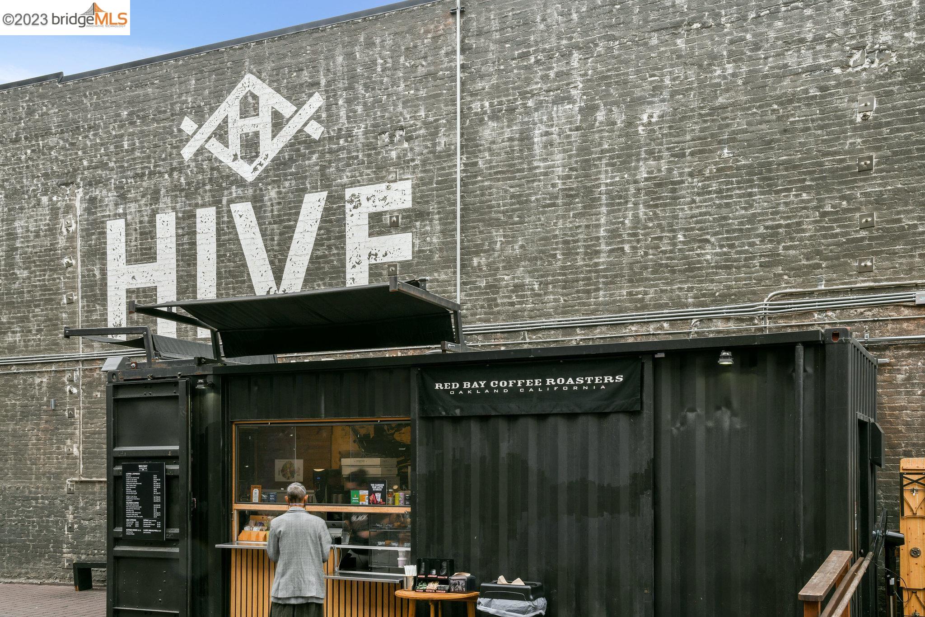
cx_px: 462
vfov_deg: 35.0
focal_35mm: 38
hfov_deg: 50.7
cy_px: 308
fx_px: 976
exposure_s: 1/15
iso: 100
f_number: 16
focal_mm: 38
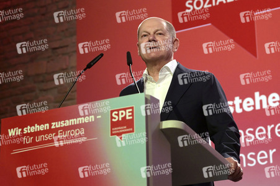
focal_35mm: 95
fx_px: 738
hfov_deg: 21.5
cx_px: 140
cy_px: 93
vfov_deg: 14.4
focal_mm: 95
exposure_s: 1/400
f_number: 5
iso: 4000
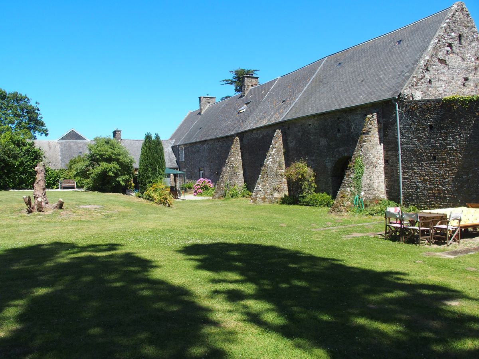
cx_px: 240
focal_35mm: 28
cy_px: 180
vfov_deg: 49.7
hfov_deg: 63.4
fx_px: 387
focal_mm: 6
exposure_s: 1/400
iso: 100
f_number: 4.5
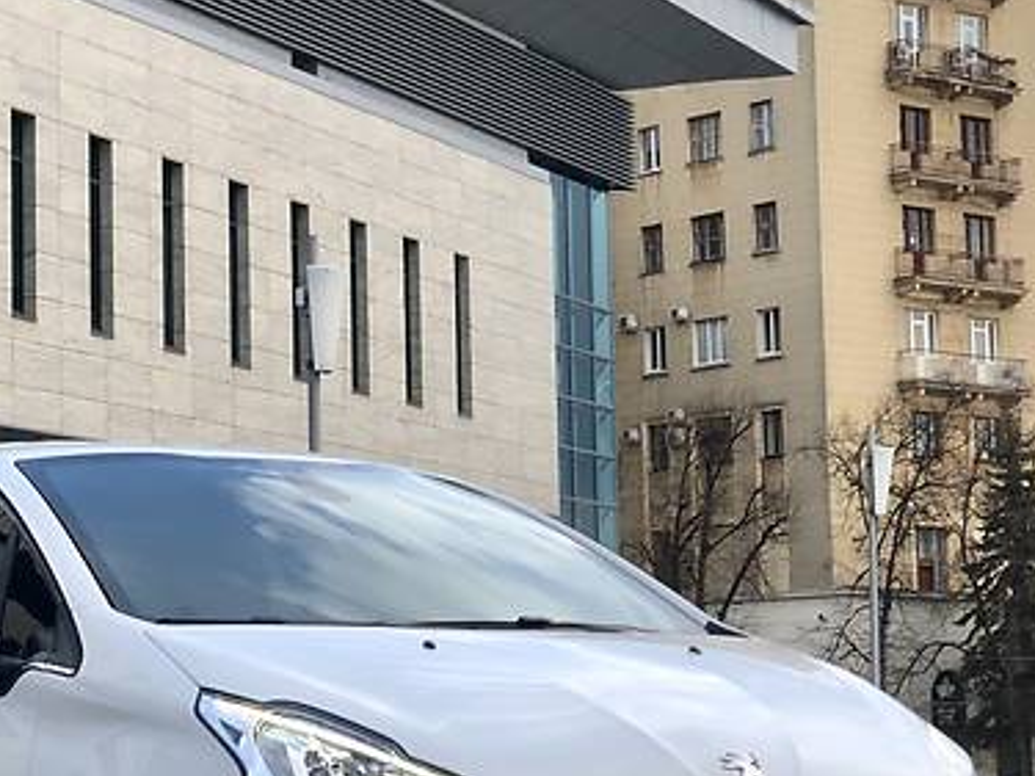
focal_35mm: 111
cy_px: 417
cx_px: 306
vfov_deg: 13.3
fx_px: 3318
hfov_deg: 17.7
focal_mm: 6
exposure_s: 1/197
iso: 16
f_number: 2.4
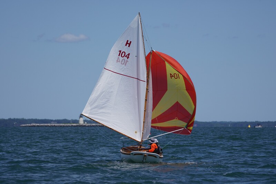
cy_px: 92
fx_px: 2150
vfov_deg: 4.9
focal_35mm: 280
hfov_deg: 7.3
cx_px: 138
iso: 125
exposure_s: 1/1600
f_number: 5.6
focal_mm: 187
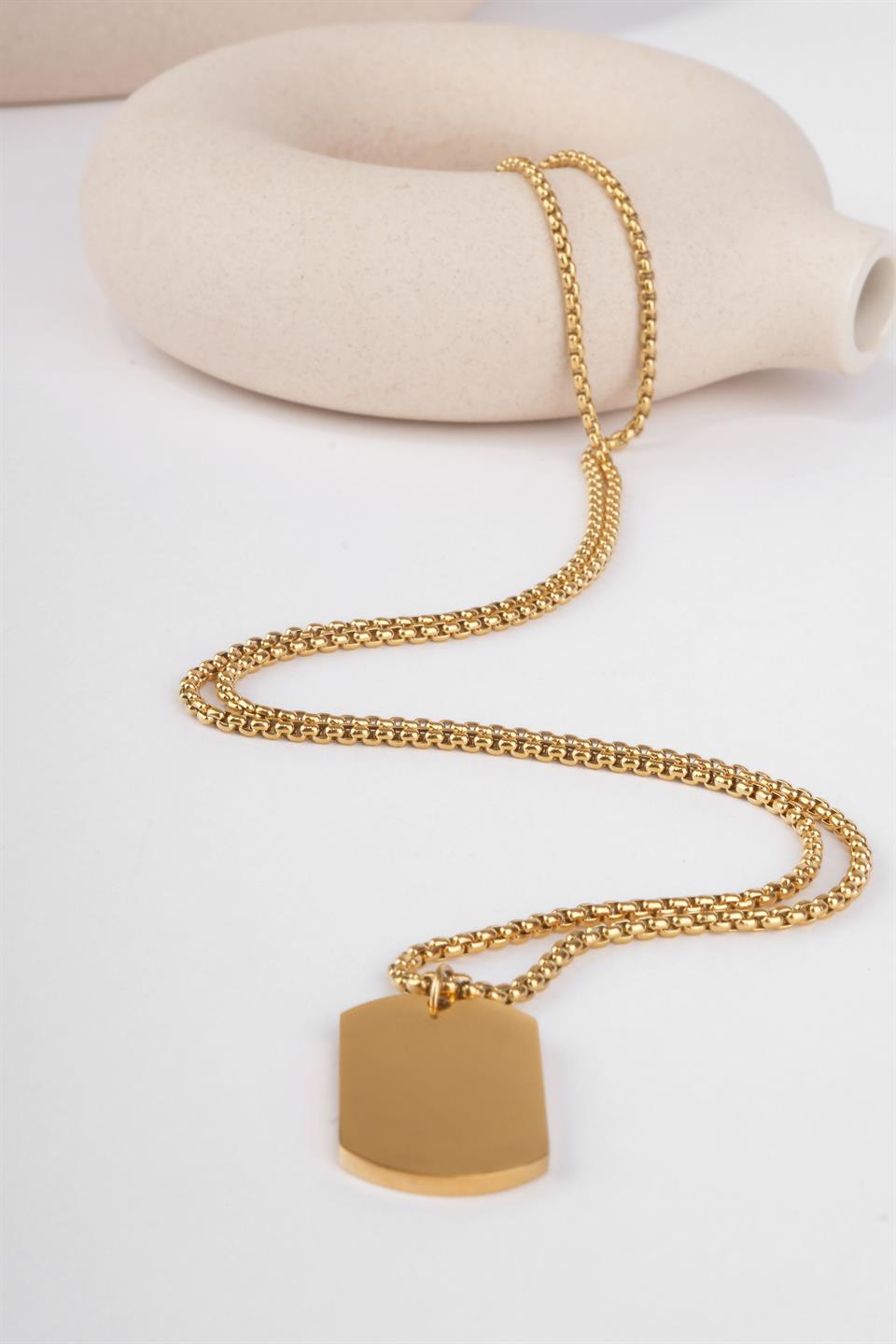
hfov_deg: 18.7
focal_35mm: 73
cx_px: 448
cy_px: 672
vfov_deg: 27.7
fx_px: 2725
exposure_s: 1/160
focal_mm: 48.5
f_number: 22
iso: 400
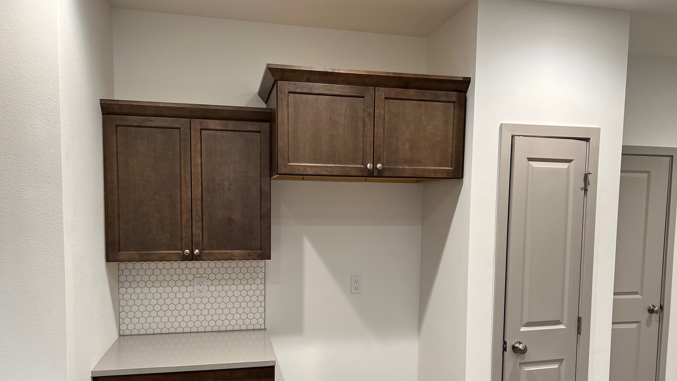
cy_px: 242
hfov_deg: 66.1
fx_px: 521
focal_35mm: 29
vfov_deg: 39.9
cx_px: 342
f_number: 1.5
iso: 125
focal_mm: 5.7
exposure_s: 1/120
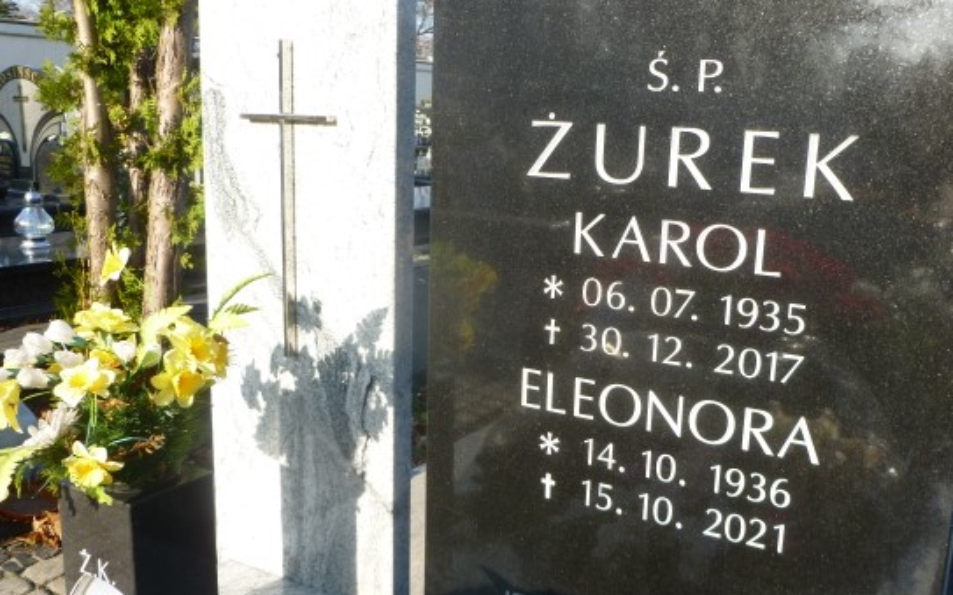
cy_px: 330
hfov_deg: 55.2
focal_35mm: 35
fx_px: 909
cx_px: 535
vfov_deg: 36.2
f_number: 3.3
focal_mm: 5
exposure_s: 1/320
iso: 100
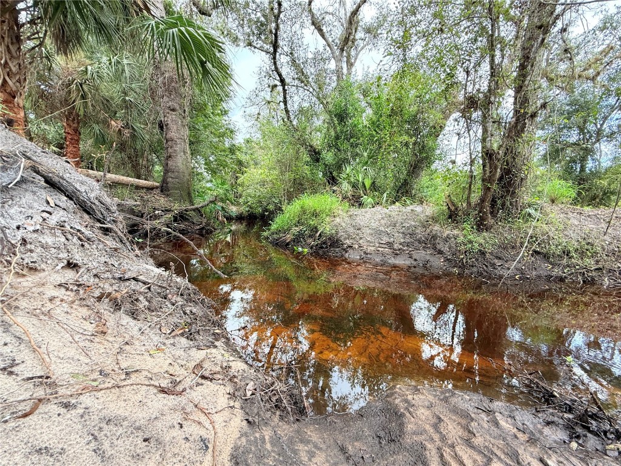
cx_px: 310
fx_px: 251
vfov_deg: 85.7
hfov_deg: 102.1
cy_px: 233
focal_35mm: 14
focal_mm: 2.22
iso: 64
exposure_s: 1/99
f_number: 2.2
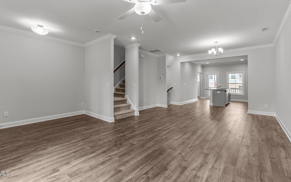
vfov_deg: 71.0
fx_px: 127
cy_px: 81
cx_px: 146
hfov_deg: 97.8
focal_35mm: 16
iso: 400
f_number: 7.1
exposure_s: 1/5
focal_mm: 15
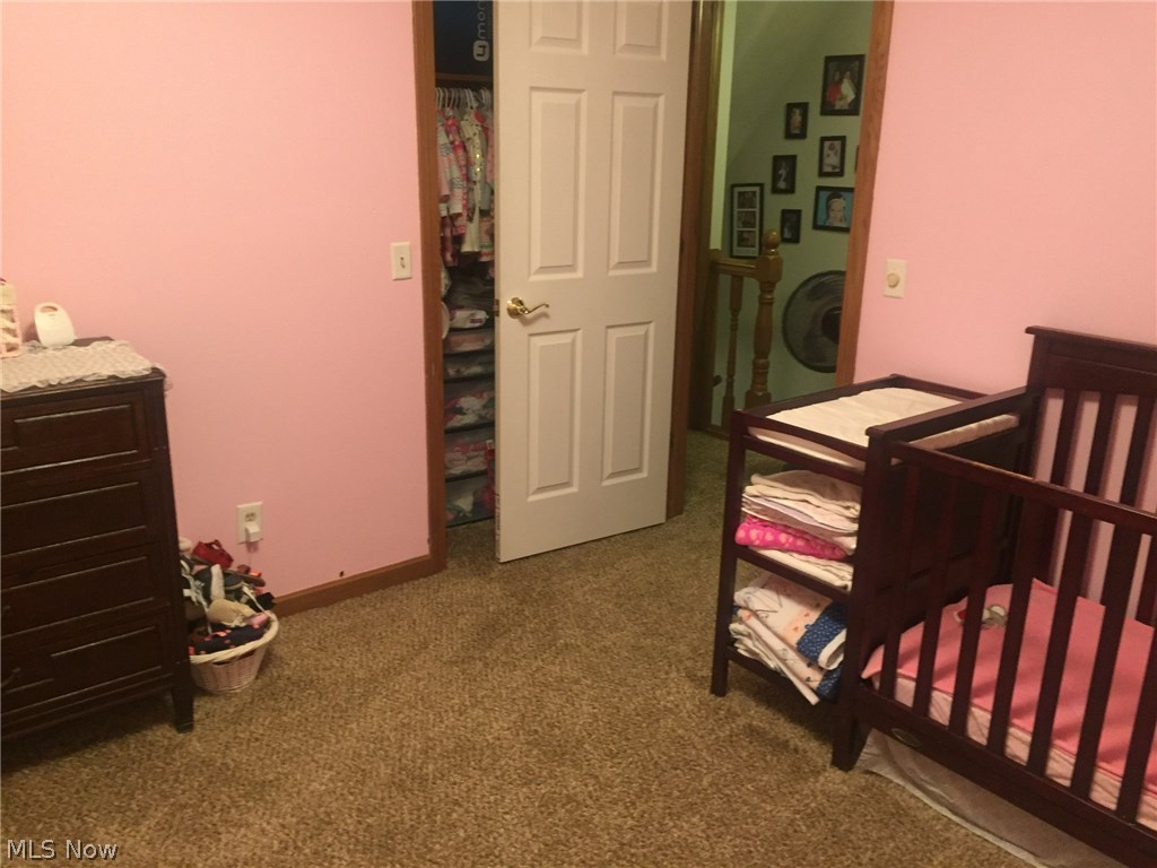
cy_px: 434
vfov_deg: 48.2
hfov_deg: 61.7
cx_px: 578
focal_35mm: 29
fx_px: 969
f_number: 2.2
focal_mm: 4.15
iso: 250
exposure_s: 1/24
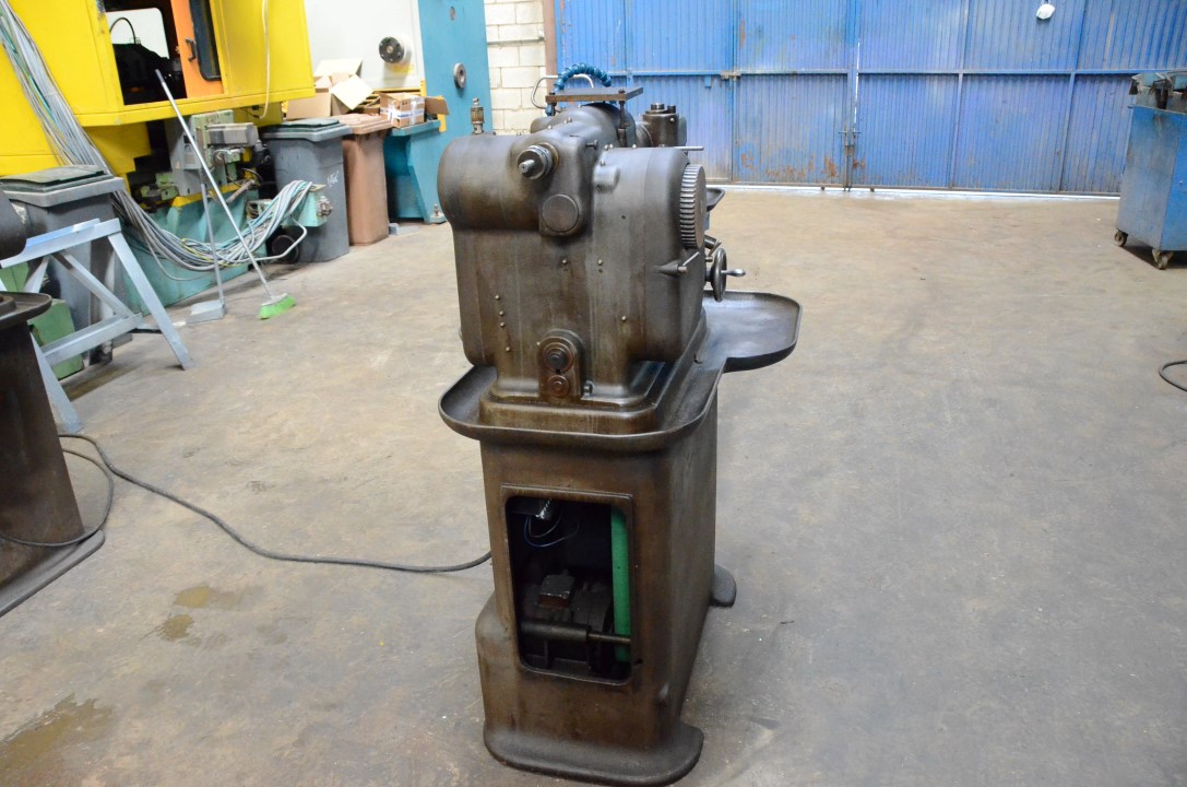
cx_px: 594
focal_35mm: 27
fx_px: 888
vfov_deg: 47.7
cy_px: 394
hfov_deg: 67.5
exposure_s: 1/160
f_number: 5
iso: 6400
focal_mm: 18
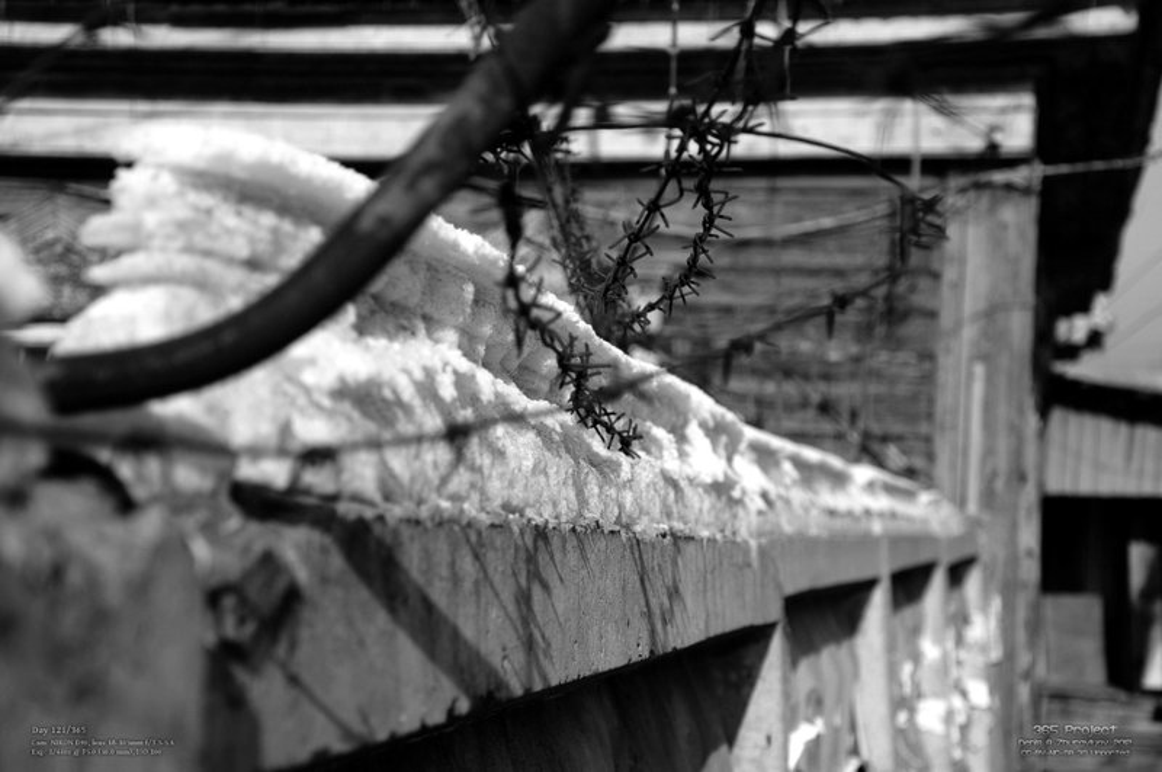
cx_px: 581
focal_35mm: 75
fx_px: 2417
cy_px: 386
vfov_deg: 18.1
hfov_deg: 27.0
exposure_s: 1/640
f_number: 5
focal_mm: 50
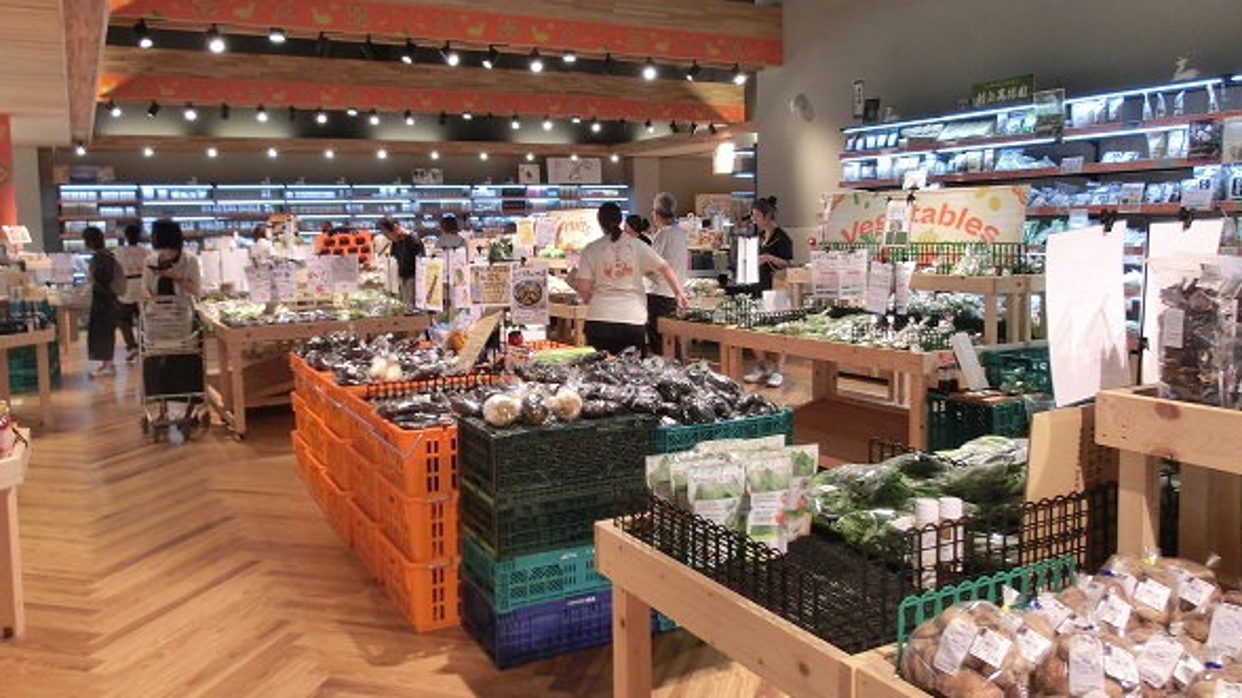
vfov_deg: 40.0
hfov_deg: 66.1
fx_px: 955
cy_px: 287
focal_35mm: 29
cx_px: 610
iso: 160
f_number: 3
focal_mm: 4.24
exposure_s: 1/60
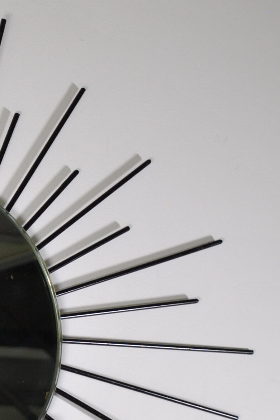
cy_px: 340
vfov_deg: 15.8
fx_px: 1505
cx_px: -72
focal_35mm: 129
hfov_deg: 10.4
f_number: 4.2
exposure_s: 1/125
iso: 200
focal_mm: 26
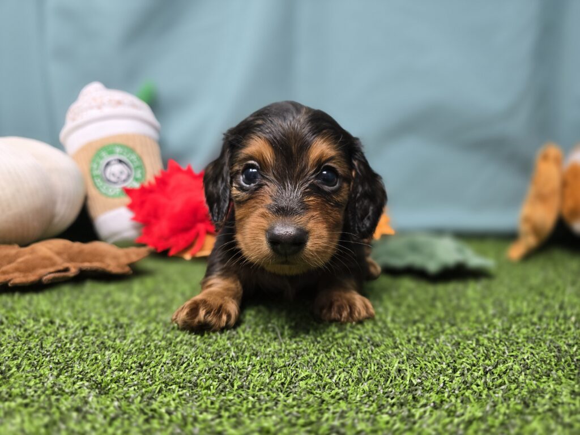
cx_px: 290
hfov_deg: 73.9
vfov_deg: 58.9
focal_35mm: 23
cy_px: 218
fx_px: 385
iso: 160
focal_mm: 6.3
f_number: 1.7
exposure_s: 1/120
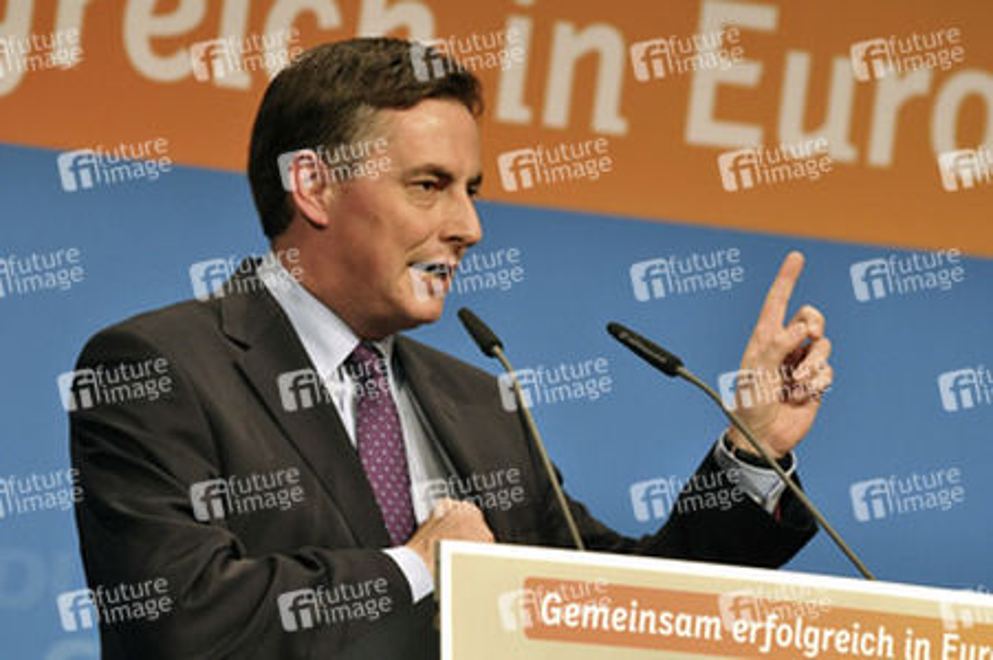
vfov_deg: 4.7
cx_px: 496
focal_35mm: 292
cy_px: 330
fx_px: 8062
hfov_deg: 7.0
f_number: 7.1
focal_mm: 195
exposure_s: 1/200
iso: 1250
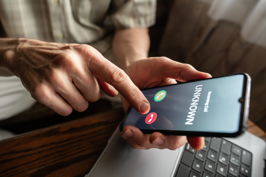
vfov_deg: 53.1
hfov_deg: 73.7
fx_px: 177
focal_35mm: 24
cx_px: 133
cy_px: 88
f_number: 3.5
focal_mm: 24
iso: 1250
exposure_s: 1/125
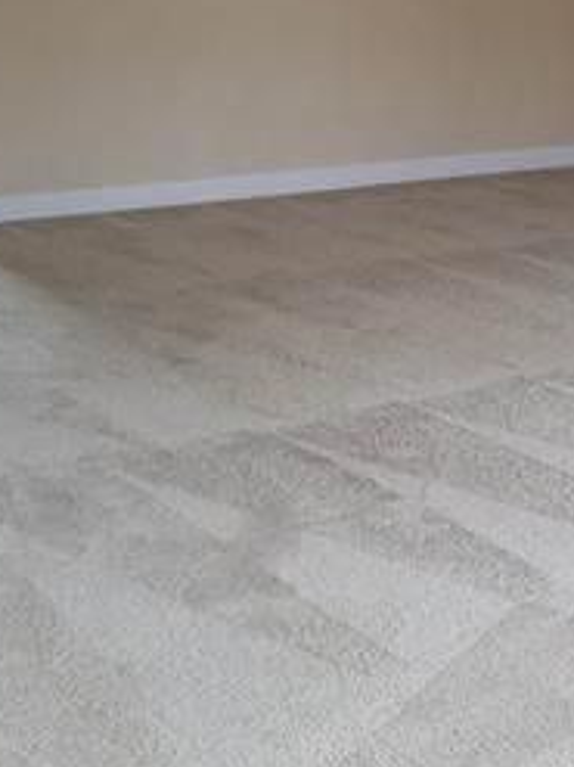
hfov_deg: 17.8
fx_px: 1792
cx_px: 549
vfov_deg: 23.3
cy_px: 31
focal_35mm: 81
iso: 100
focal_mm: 4.2
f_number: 1.7
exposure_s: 1/60
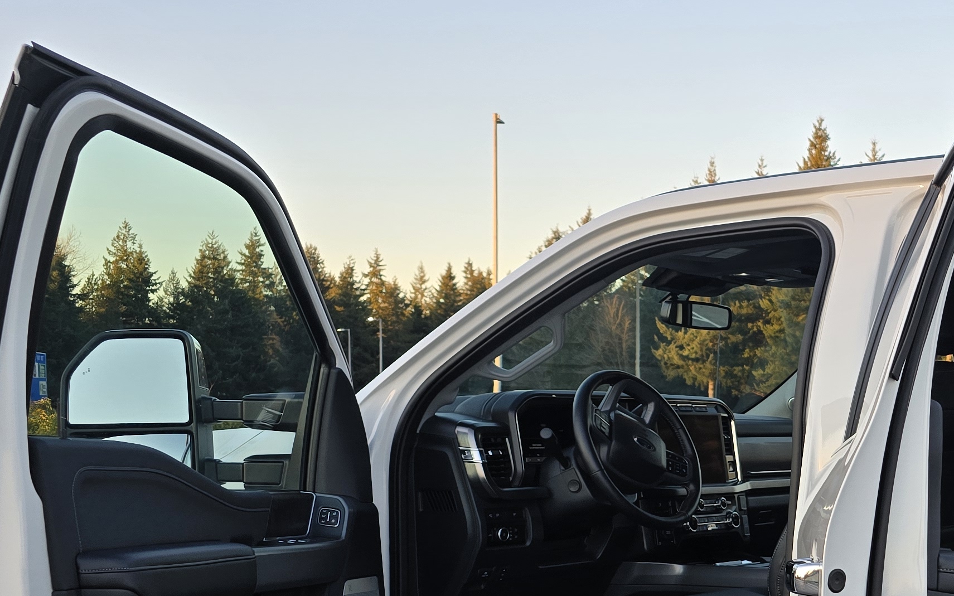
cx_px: 928
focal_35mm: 57
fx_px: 1482
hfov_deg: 33.1
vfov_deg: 22.3
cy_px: 513
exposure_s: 1/180
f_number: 1.7
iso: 32
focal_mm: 6.3
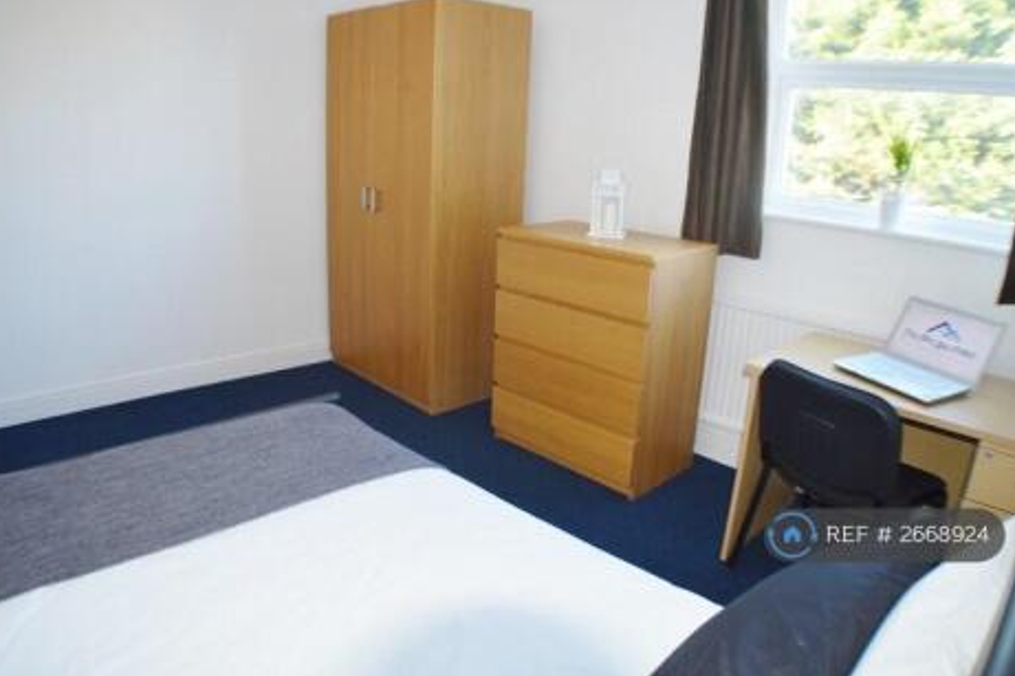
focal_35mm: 33
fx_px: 916
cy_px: 342
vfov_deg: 40.5
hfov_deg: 57.9
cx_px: 495
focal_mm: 21
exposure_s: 1/60
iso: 400
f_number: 3.8
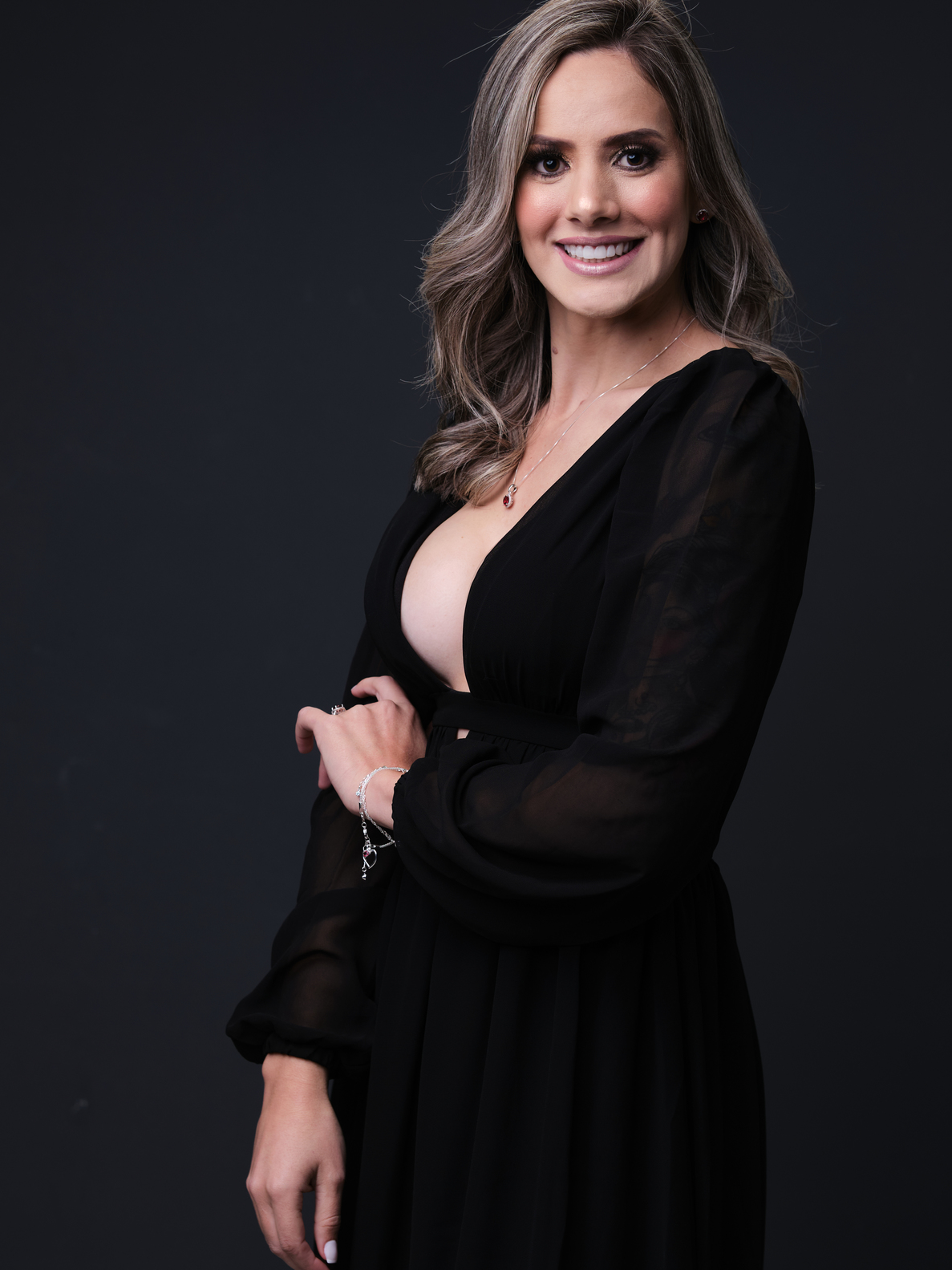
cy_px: 676
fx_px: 3007
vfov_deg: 23.8
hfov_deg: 18.0
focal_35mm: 82
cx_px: 476
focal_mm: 50
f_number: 3.6
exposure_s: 1/125
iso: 160
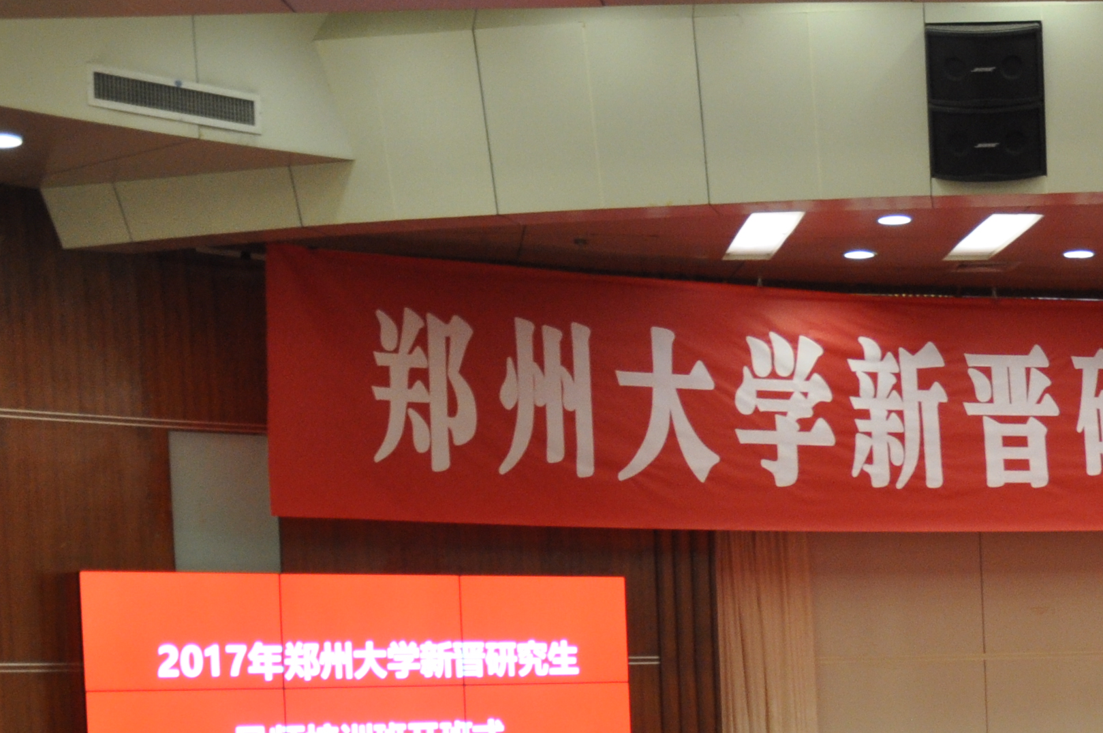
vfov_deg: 13.3
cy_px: 903
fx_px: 3039
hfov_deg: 19.7
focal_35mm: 99
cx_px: 1205
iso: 720
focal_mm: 25
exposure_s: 1/30
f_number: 4
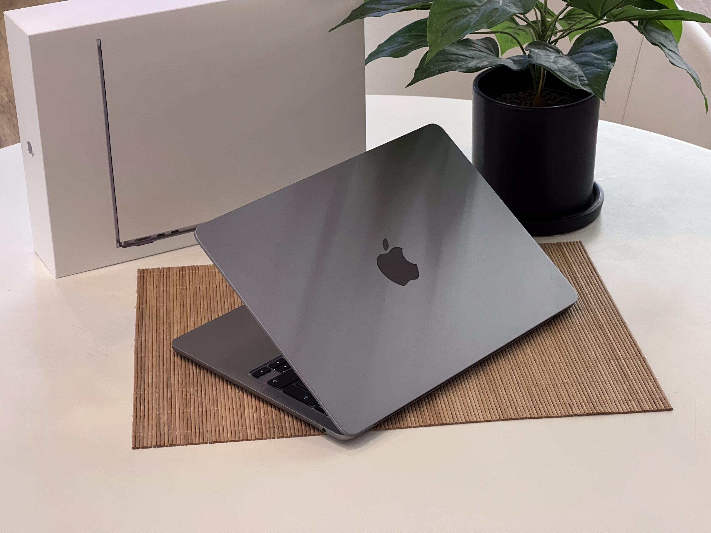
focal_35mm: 77
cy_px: 266
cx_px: 356
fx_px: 1582
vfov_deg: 19.1
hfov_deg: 25.3
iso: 250
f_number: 2.8
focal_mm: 9
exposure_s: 1/60
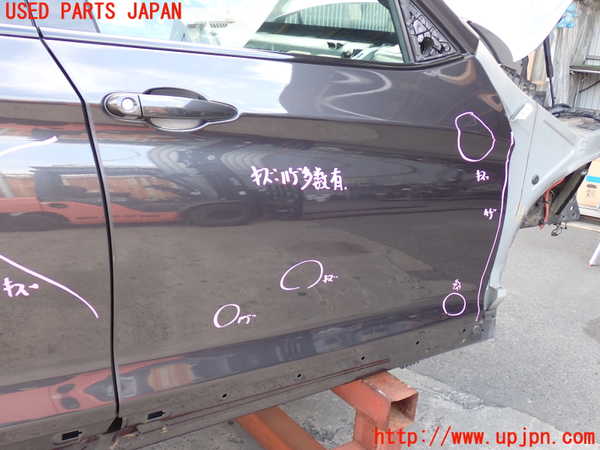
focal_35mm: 38
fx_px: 659
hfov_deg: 49.0
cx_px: 300
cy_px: 225
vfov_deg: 37.7
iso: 200
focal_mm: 6.83
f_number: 2.7
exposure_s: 1/80
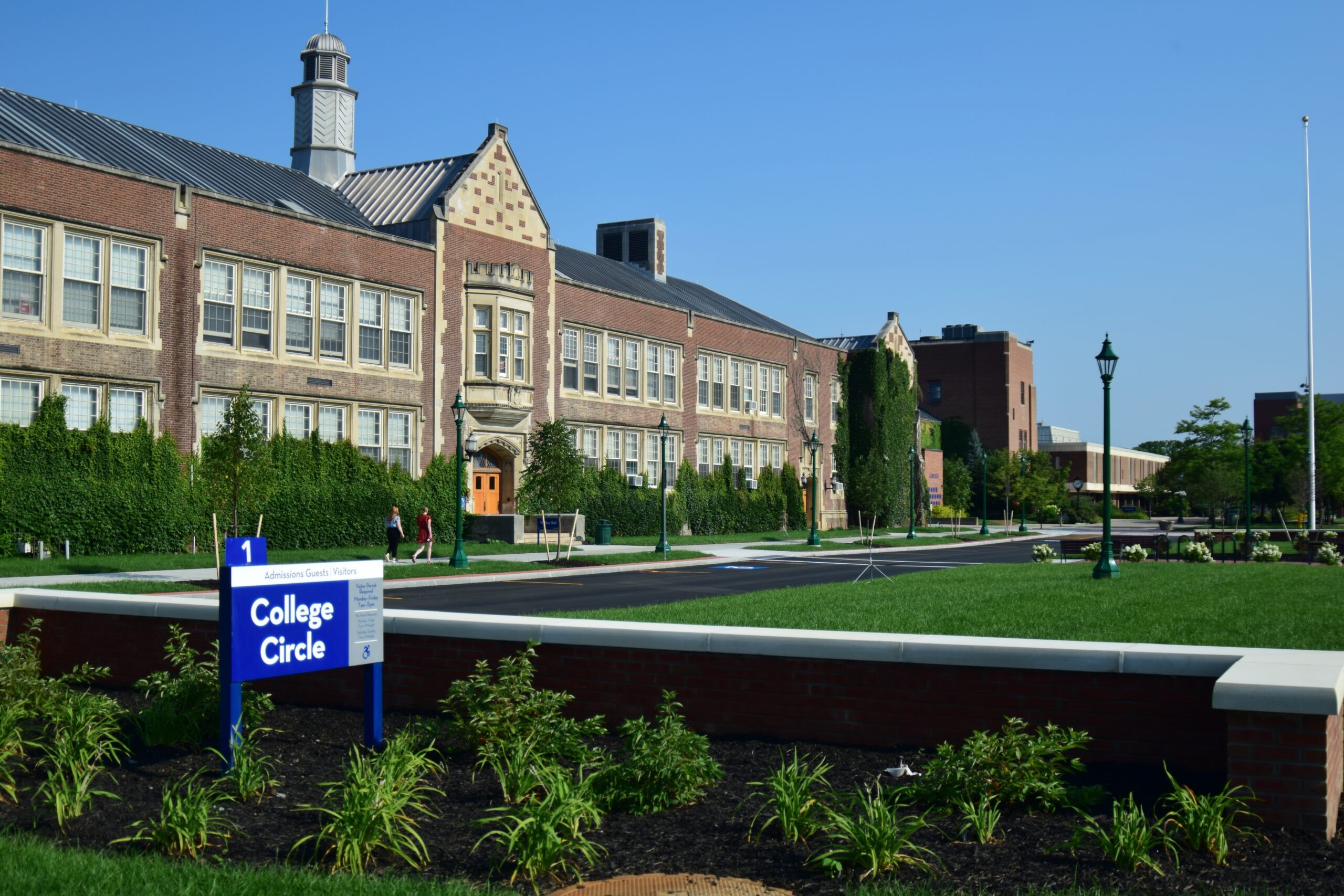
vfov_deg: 36.9
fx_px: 1344
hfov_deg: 53.1
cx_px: 672
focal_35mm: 36
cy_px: 448
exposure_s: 1/1600
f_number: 3.5
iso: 100
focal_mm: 24
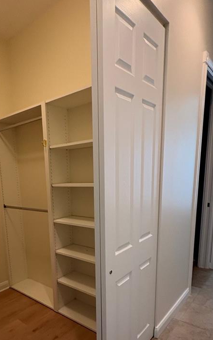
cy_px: 223
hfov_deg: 48.1
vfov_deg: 70.7
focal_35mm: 25
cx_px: 63
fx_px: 232
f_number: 2.2
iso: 250
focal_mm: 2.22
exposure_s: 1/60
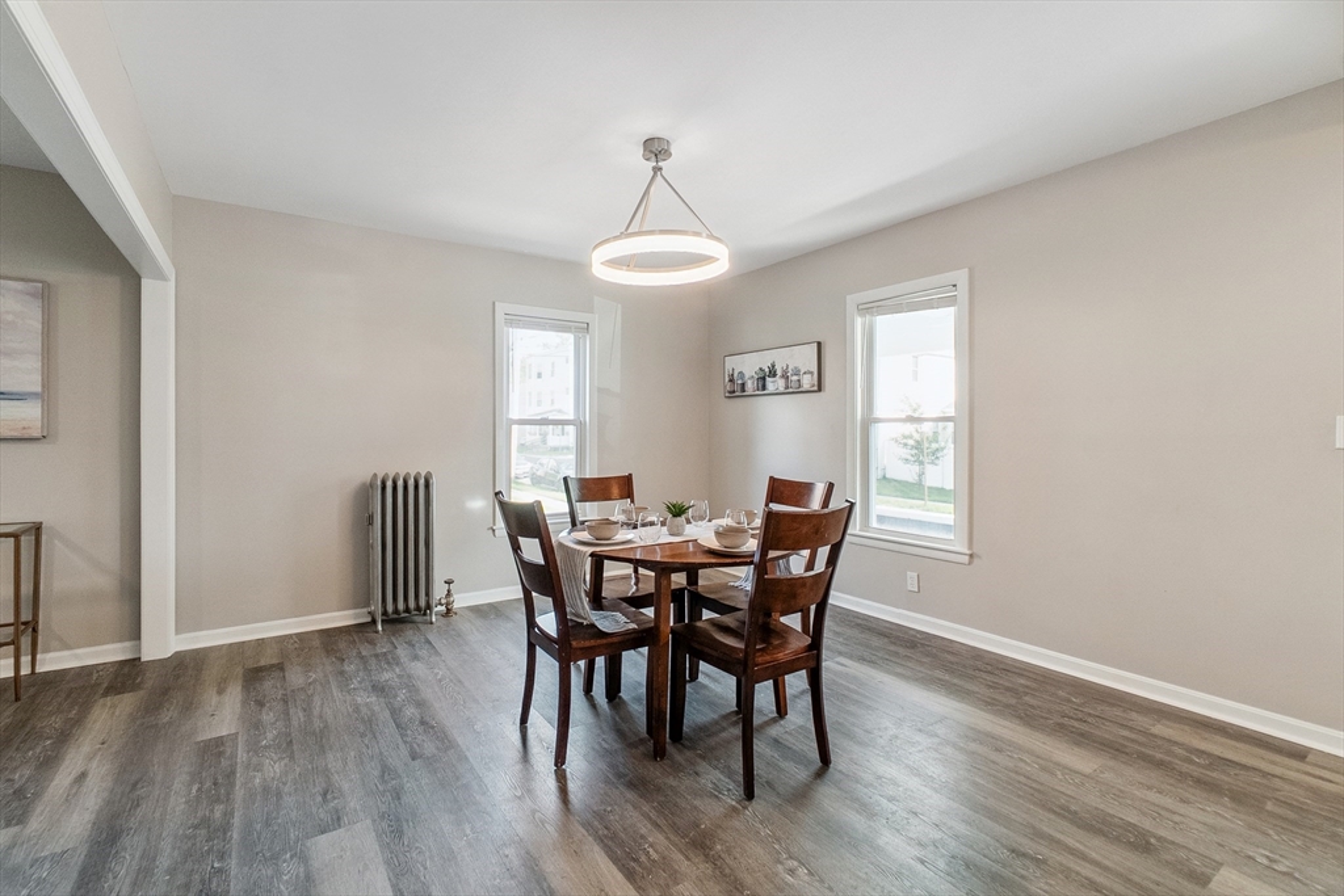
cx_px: 672
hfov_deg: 100.4
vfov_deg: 77.3
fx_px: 560
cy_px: 448
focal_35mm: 15
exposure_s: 1/320
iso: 1600
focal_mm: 10
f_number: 8
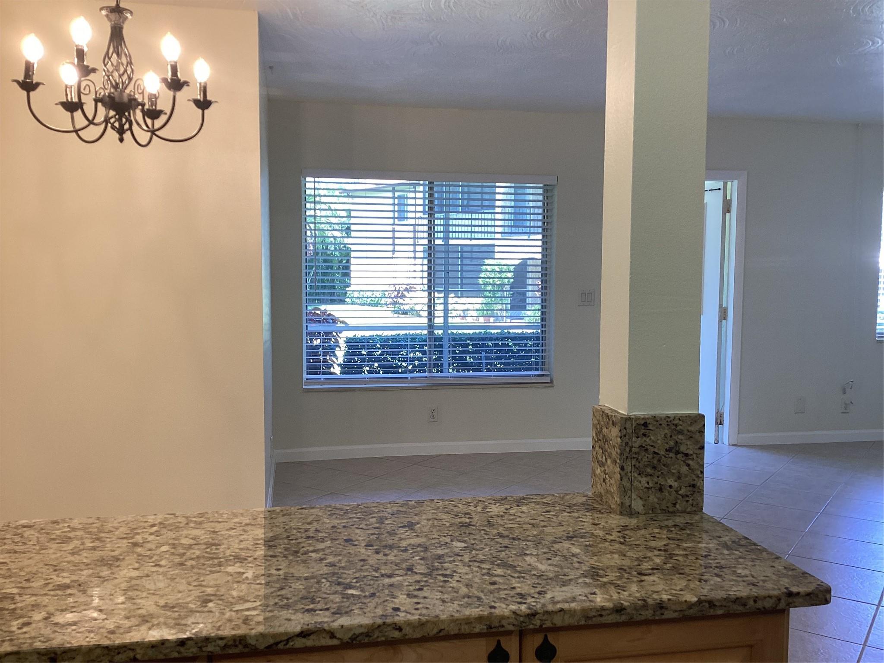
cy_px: 332
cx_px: 442
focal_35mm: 31
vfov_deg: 45.4
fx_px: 792
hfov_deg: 58.4
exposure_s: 1/60
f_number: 2.4
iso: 50
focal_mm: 3.3
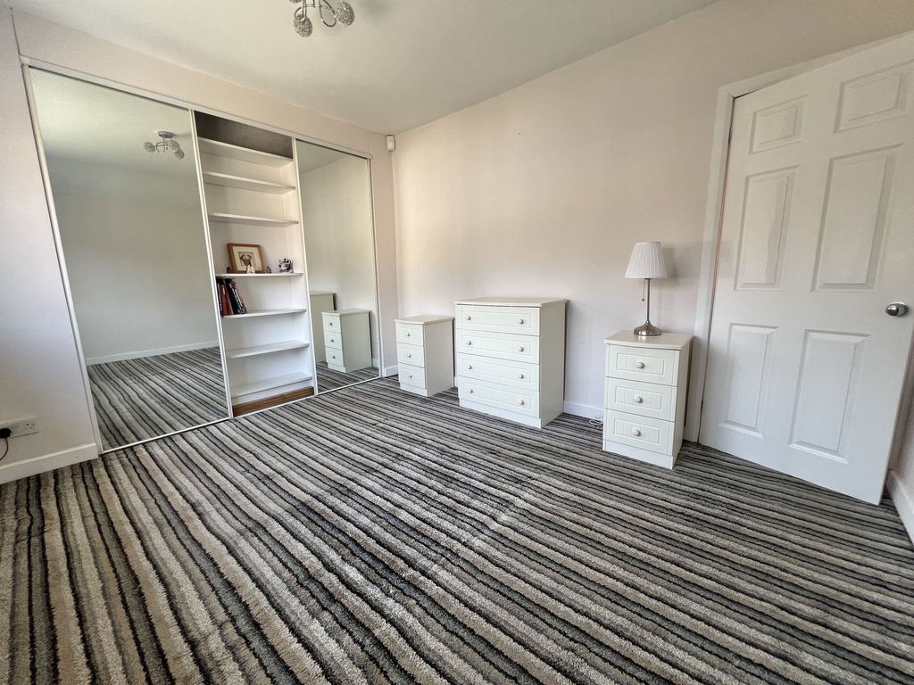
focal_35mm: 13
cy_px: 342
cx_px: 457
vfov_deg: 89.9
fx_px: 343
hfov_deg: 106.2
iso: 80
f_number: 1.8
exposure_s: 1/99
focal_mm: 1.57
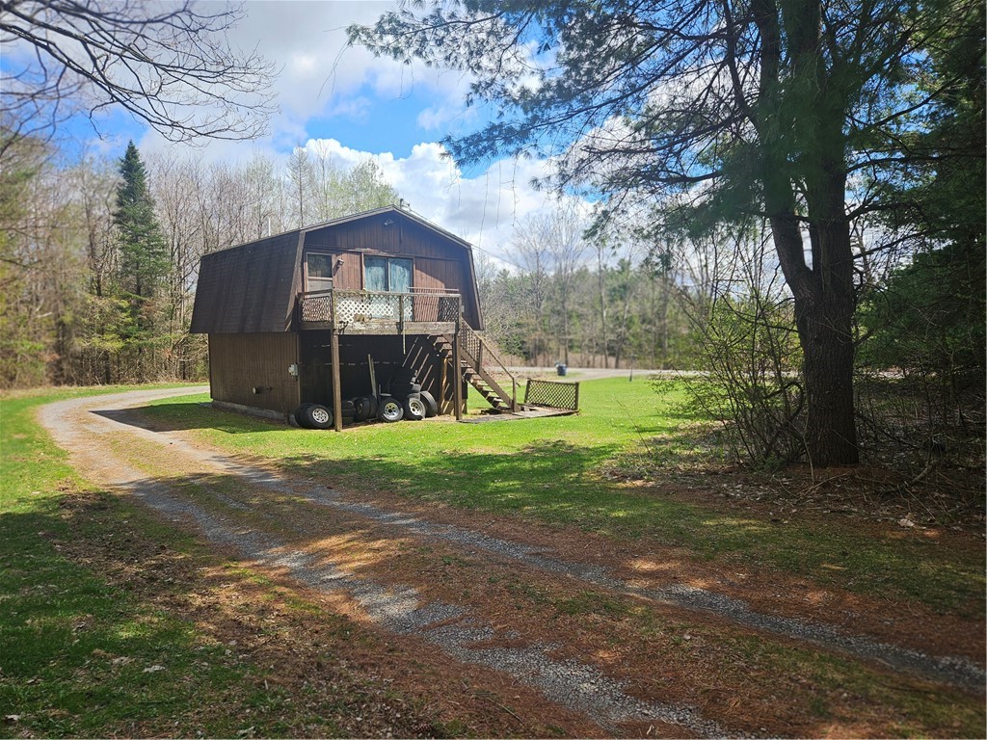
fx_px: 656
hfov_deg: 73.9
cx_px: 494
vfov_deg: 58.9
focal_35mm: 23
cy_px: 370
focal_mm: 5.4
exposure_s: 1/1102
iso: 25
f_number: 1.8
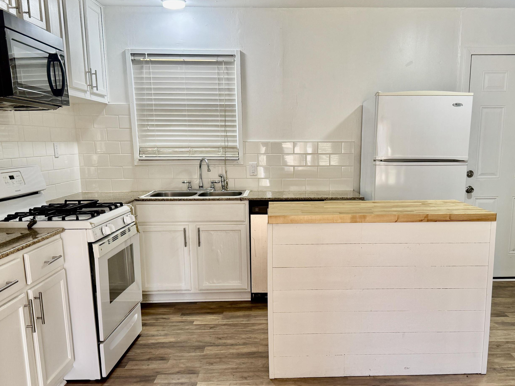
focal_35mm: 30
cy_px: 202
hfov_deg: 59.8
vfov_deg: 46.8
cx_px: 290
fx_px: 446
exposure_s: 1/121
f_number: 1.78
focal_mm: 6.76
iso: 125
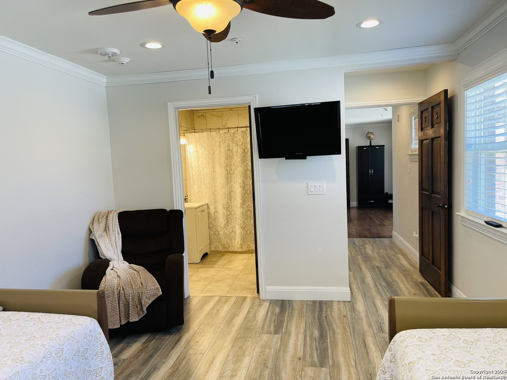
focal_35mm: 26
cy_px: 190
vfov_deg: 53.1
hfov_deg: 67.3
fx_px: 381
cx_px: 254
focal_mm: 5.1
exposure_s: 1/120
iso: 80
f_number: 1.6
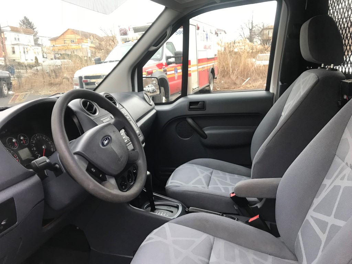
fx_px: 285
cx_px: 176
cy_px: 132
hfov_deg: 63.4
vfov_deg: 49.7
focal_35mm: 28
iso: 25
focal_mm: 3.99
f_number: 1.8
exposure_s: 1/31
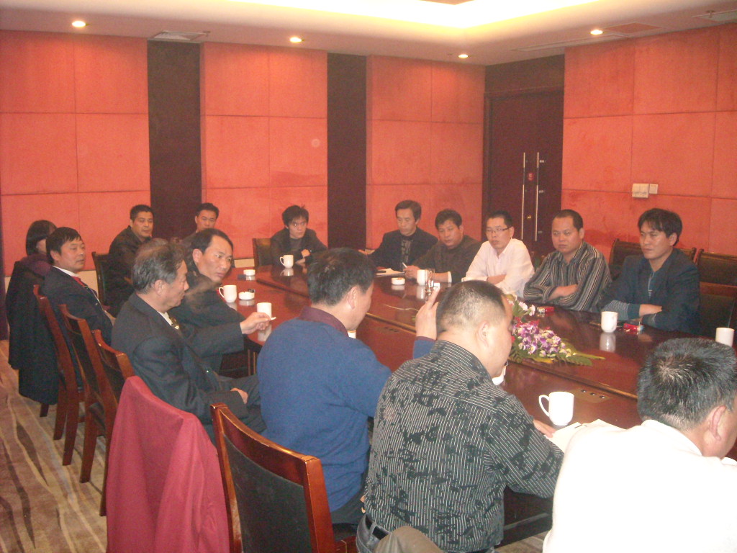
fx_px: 745
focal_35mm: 35
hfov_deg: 52.6
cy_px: 276
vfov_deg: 40.7
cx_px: 368
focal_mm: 5.7
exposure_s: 1/60
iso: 733
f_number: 2.8
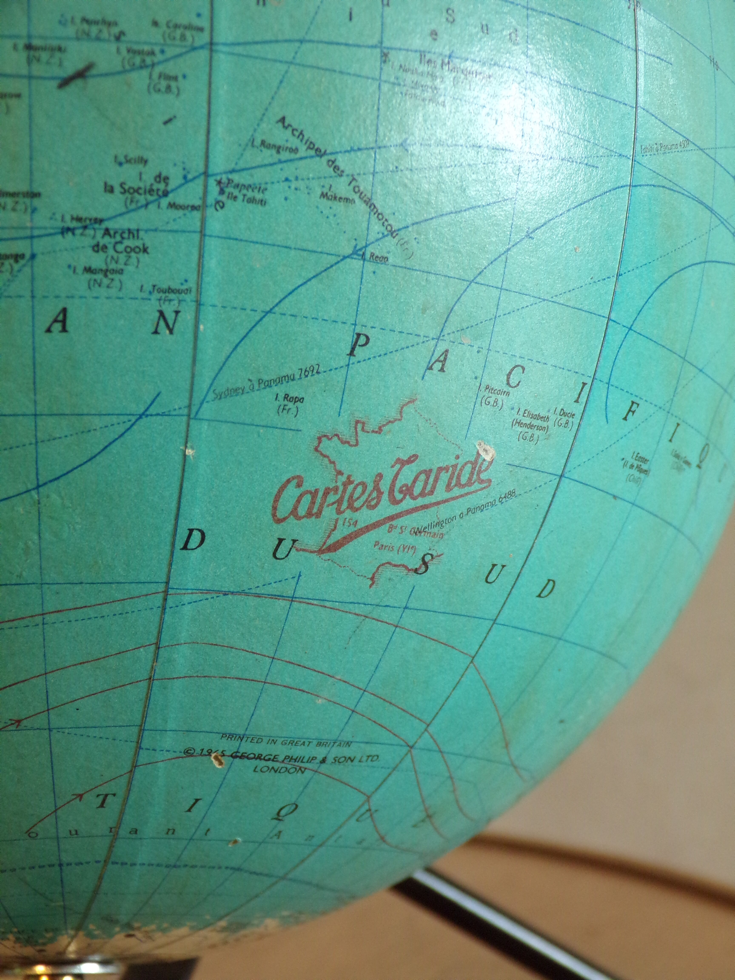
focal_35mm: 65
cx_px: 368
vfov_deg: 29.8
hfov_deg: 22.6
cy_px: 490
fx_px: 1840
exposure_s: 1/50
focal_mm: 11.6
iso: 290
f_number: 3.8
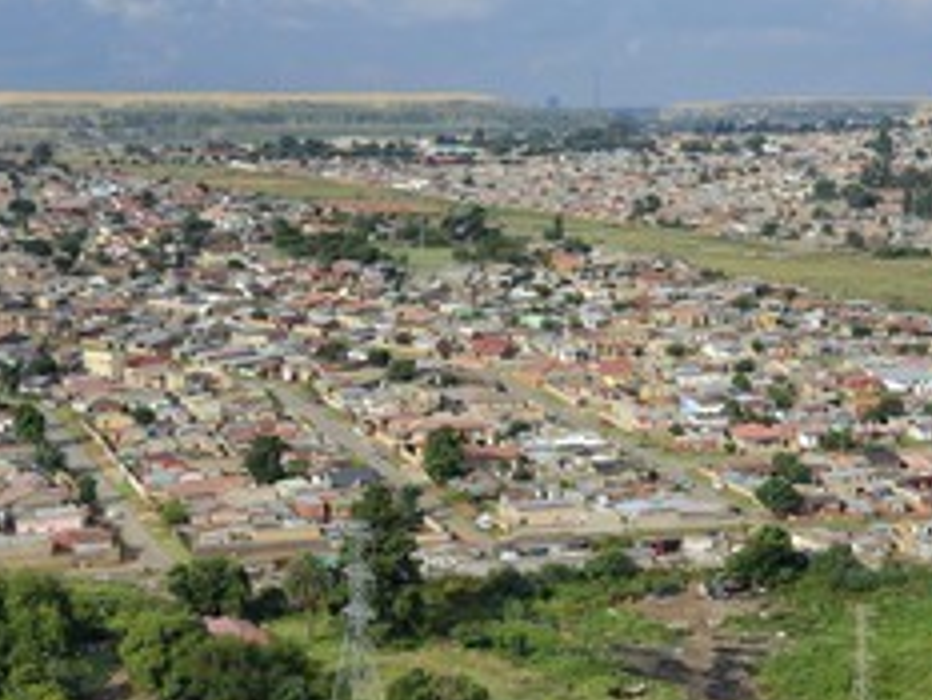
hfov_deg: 24.8
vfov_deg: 18.9
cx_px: 680
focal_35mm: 78
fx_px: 2101
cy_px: 284
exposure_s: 1/250
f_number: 14
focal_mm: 45
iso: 200
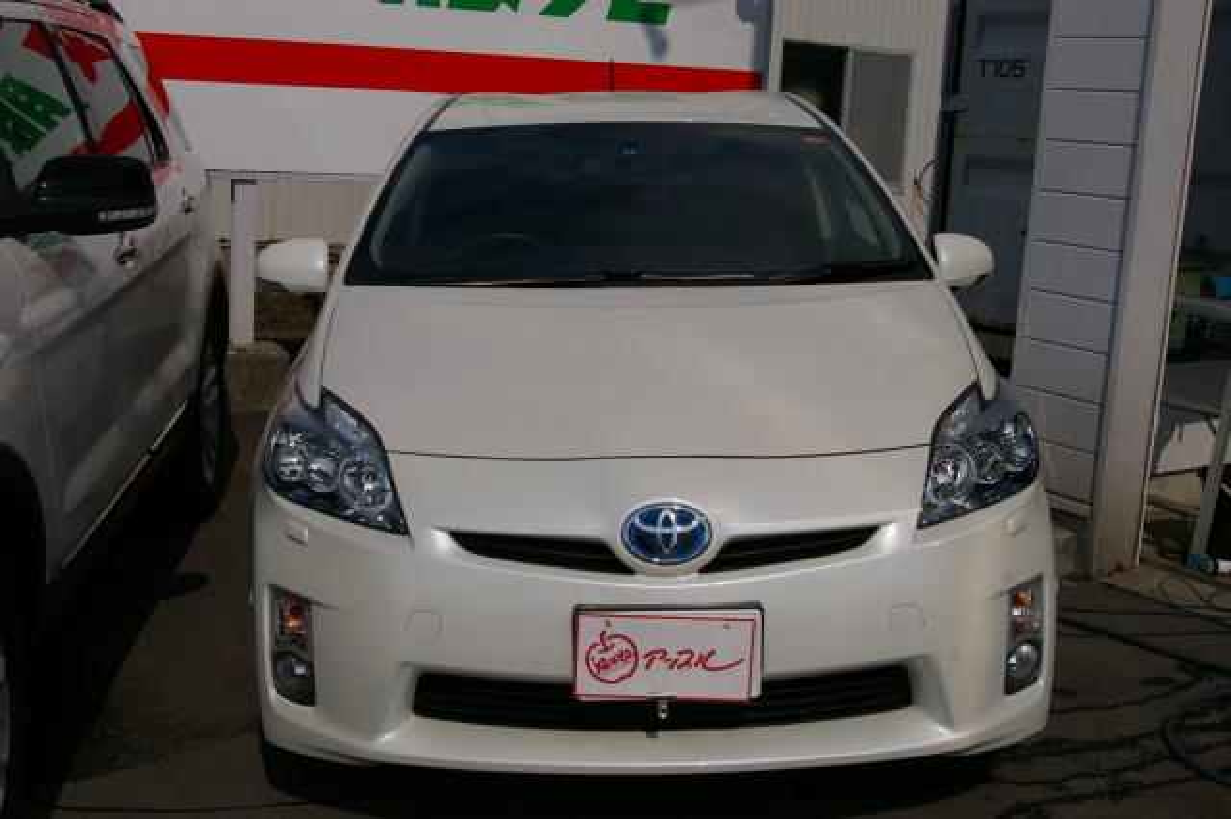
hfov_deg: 46.4
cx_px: 616
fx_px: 1435
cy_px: 410
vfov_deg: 31.9
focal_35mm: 42
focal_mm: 28
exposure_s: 1/1000
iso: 200
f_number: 9.5
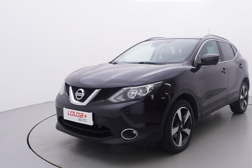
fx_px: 251
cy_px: 87
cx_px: 158
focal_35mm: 36
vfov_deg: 37.1
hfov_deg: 52.8
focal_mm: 15
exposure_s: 1/80
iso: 200
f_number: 5
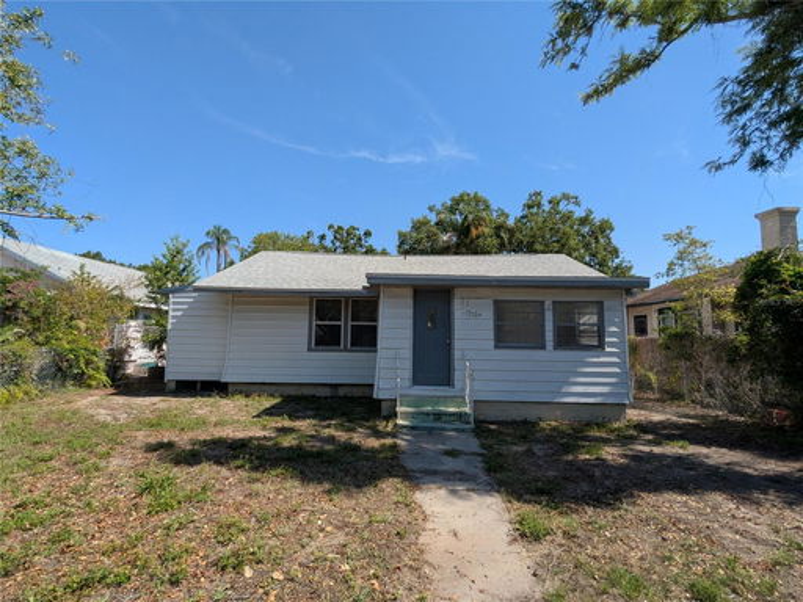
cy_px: 301
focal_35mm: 16
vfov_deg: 78.1
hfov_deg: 94.5
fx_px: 371
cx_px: 402
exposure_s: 1/1431
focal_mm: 2.35
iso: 47
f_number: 2.2
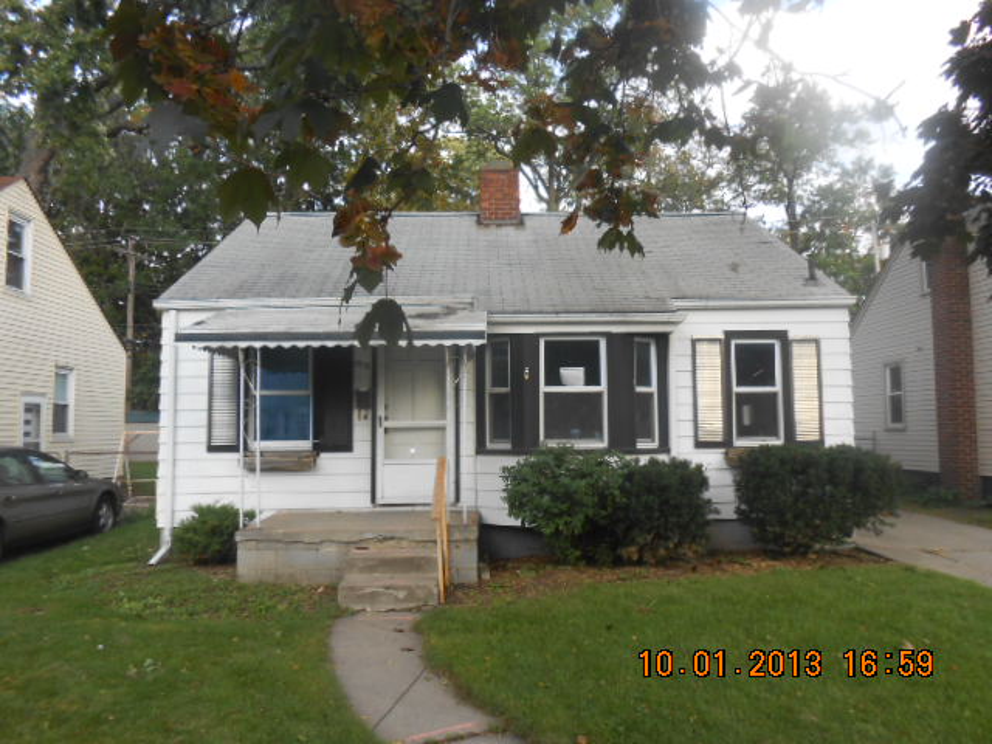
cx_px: 496
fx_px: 745
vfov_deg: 53.1
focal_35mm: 26
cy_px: 372
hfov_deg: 67.3
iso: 80
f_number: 3.5
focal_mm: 4.6
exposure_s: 1/160
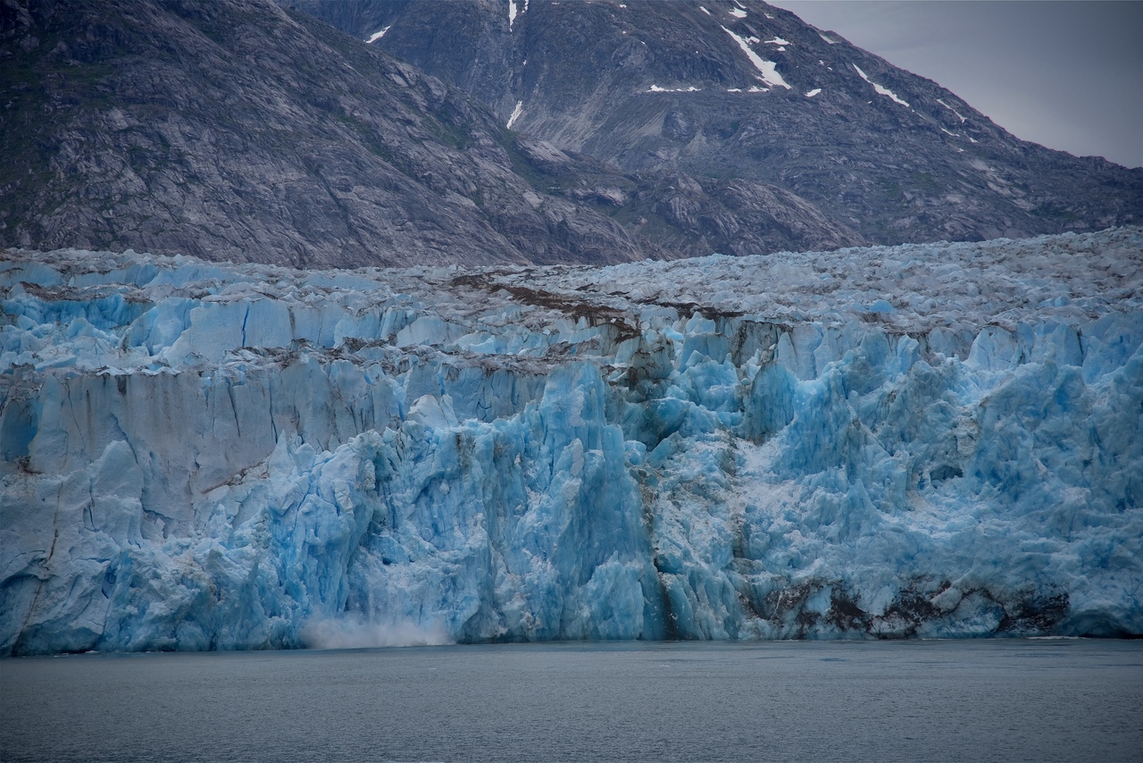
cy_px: 382
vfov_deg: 11.4
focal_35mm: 120
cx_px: 572
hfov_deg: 17.1
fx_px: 3811
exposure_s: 1/250
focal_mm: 120
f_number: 5
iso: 100
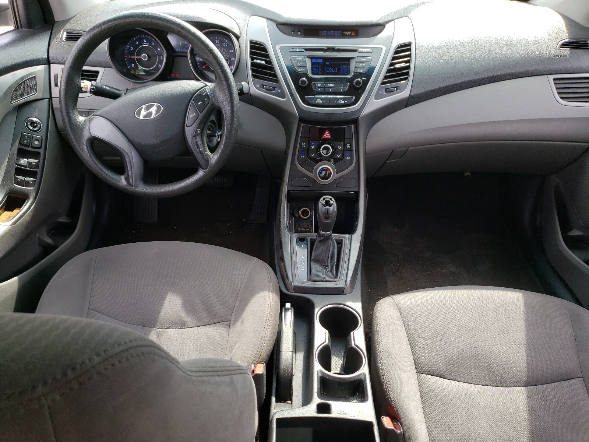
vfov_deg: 53.1
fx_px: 442
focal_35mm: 26
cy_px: 221
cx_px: 294
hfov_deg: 67.3
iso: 50
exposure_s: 1/333
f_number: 1.5
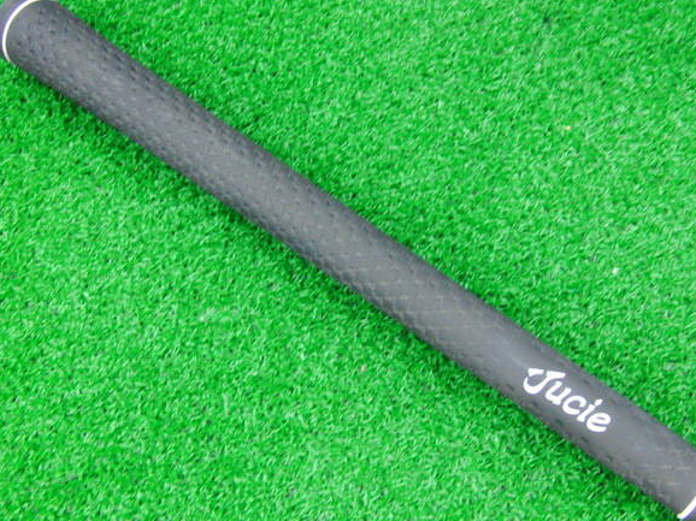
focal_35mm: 41
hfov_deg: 45.8
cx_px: 358
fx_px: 824
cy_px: 261
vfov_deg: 35.1
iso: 400
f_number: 3.6
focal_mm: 6.42
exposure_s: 1/15
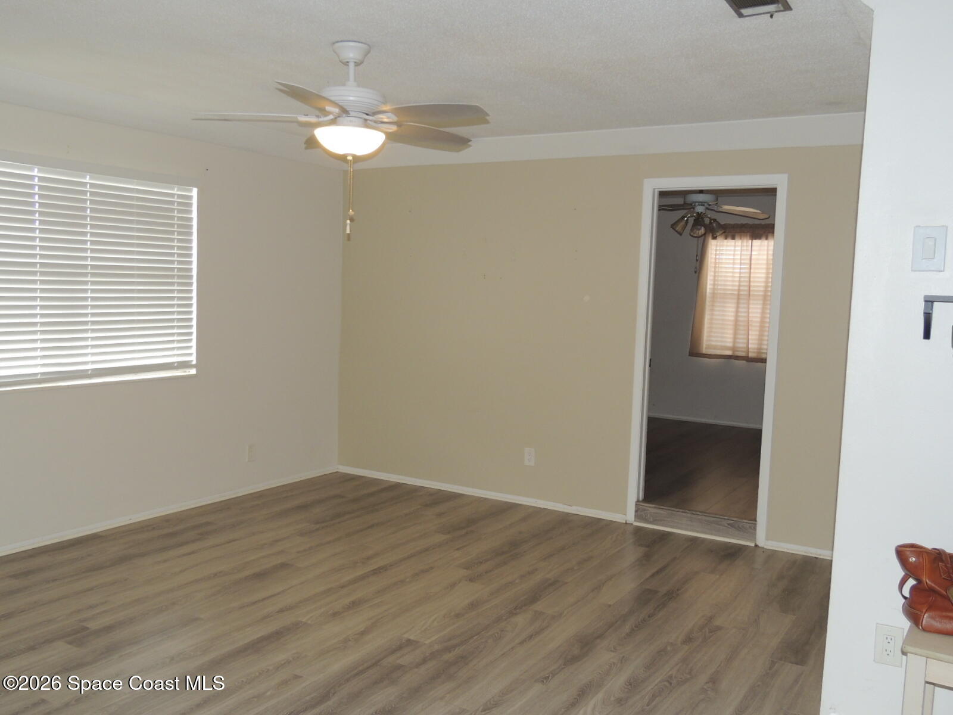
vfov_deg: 46.8
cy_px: 358
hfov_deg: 60.0
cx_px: 476
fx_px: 826
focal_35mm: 30
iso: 200
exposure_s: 1/30
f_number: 3.1
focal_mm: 5.3
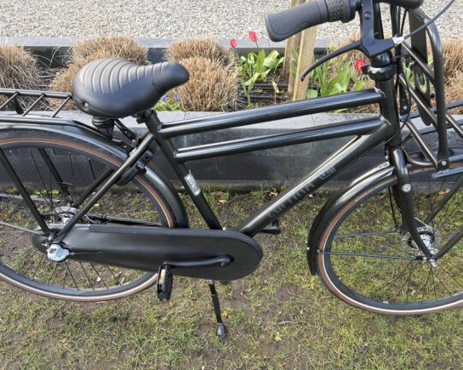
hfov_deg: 62.2
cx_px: 243
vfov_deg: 51.5
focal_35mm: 28
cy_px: 181
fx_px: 384
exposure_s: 1/121
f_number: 1.6
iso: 40
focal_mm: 5.96
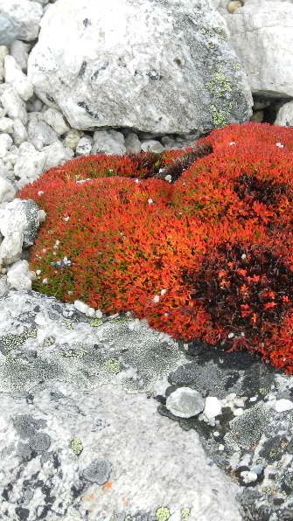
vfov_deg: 12.0
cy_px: 261
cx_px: 273
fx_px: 2488
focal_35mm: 180
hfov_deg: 6.7
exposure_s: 1/200
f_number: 5.1
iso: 160
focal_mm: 22.2
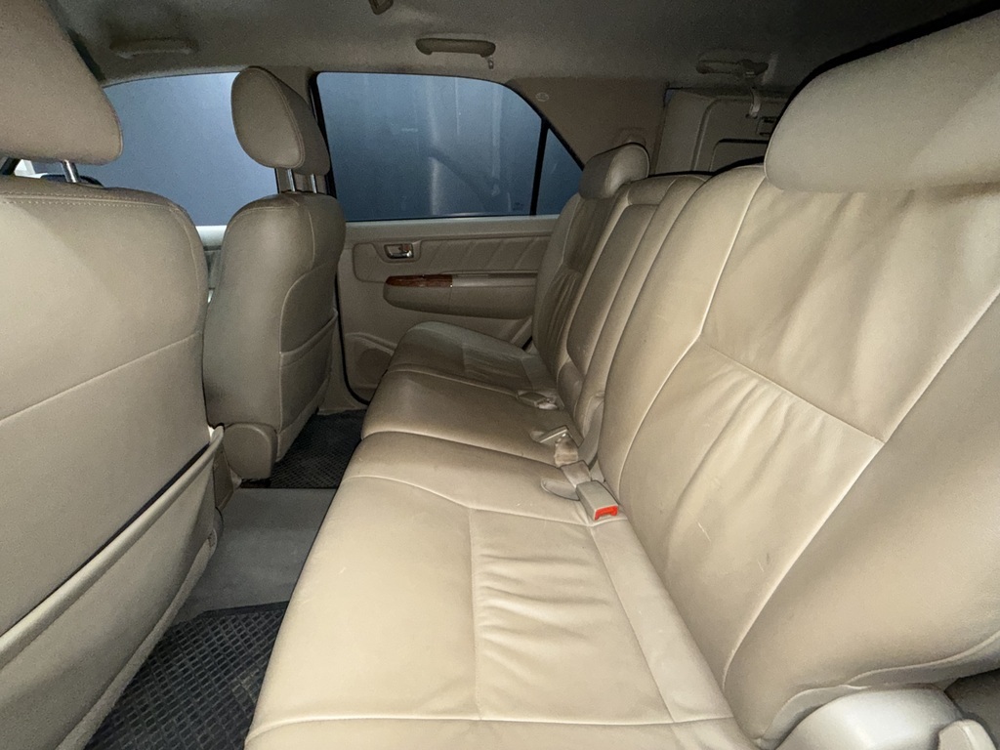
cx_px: 500
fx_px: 404
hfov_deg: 102.1
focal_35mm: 14
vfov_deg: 85.7
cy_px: 375
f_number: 2.2
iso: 200
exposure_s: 1/50
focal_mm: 2.22
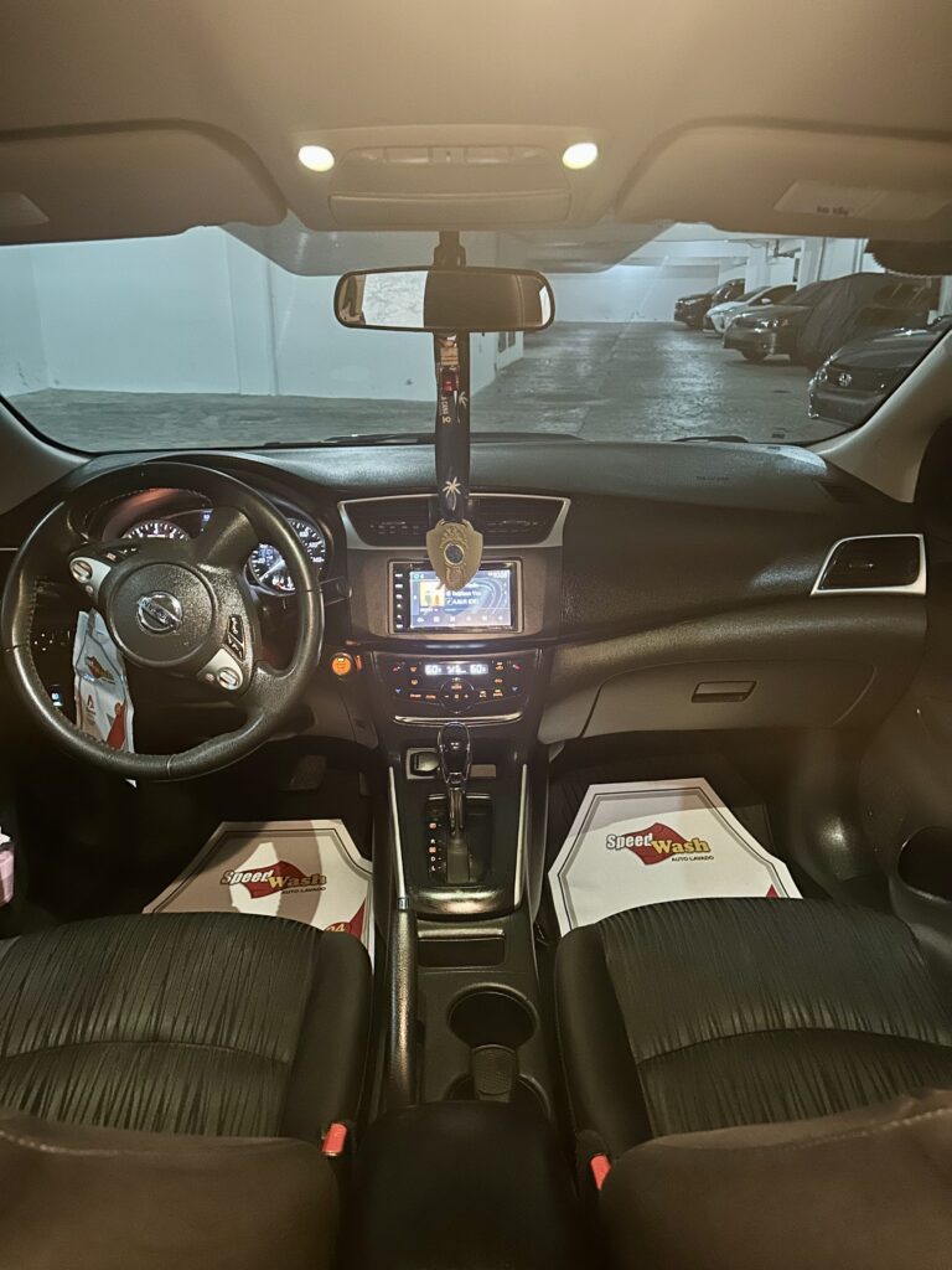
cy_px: 635
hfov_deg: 56.8
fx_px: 880
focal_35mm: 24
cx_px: 476
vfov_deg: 71.6
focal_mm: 6.86
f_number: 1.78
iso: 1600
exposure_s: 1/20
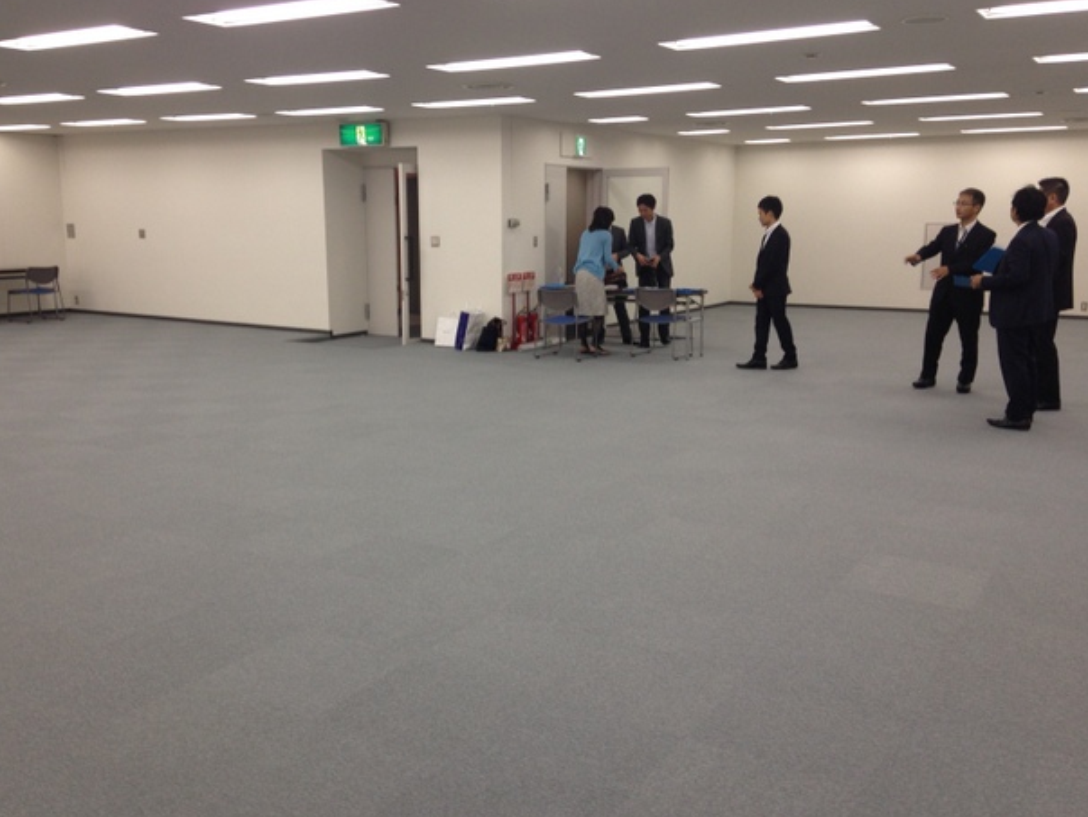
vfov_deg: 40.7
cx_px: 518
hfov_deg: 52.6
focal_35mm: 35
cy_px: 395
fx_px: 1101
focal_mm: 4.12
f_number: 2.4
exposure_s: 1/60
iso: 64
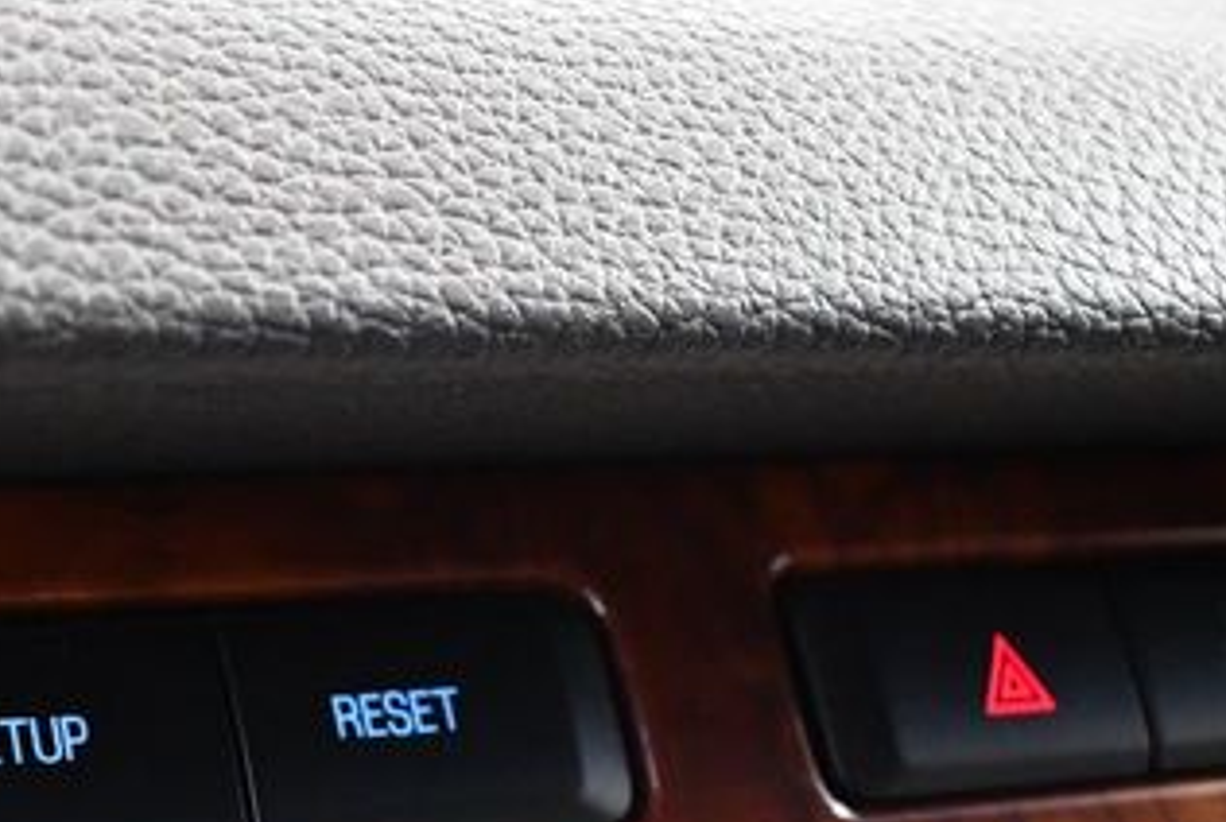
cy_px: 719
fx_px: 2491
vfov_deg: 18.5
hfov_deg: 27.3
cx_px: 310
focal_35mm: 73
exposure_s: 1/60
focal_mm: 18
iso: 3600
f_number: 3.5
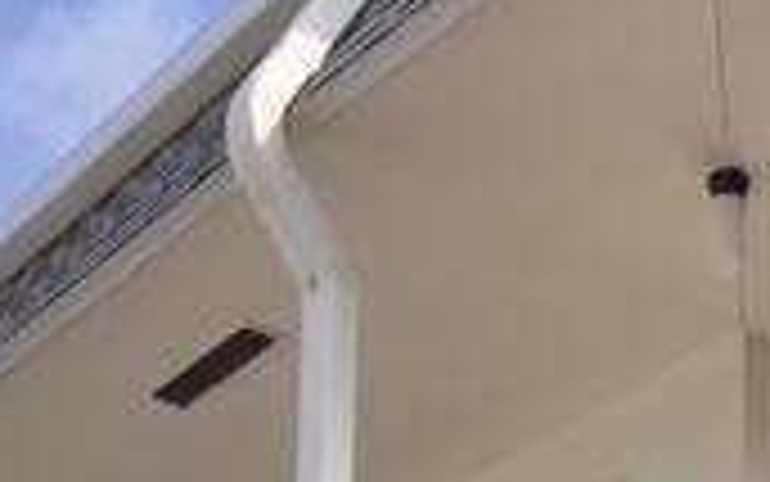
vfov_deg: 9.8
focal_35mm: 115
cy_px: 1207
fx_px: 2414
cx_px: 770
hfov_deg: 17.7
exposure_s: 1/2198
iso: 32
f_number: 2.2
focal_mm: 4.15
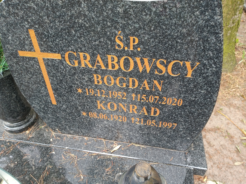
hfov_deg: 81.7
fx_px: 142
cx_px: 123
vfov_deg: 66.0
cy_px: 92
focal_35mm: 20
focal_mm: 3.54
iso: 145
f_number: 2
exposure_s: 1/100
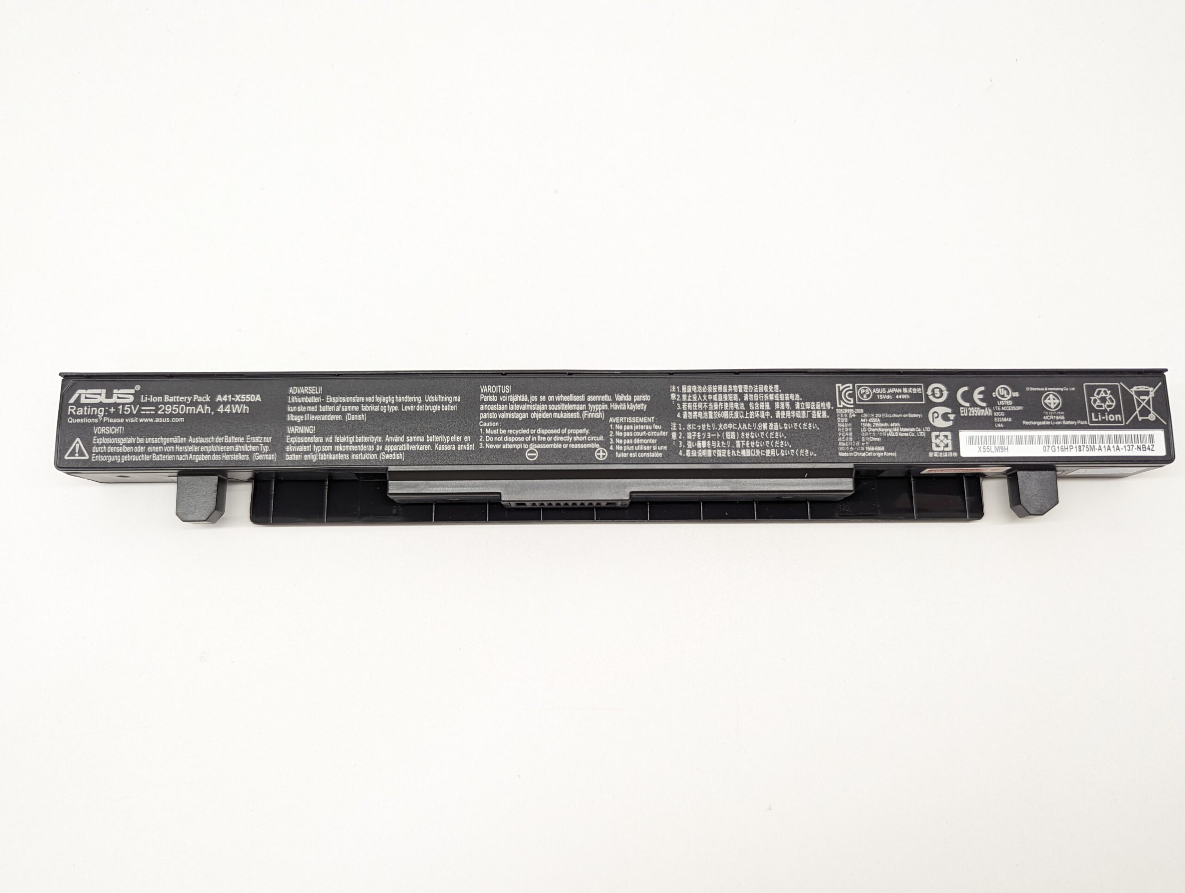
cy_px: 446
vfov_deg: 56.9
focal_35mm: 24
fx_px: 823
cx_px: 592
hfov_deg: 71.5
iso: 85
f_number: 1.85
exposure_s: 1/90
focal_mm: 6.81
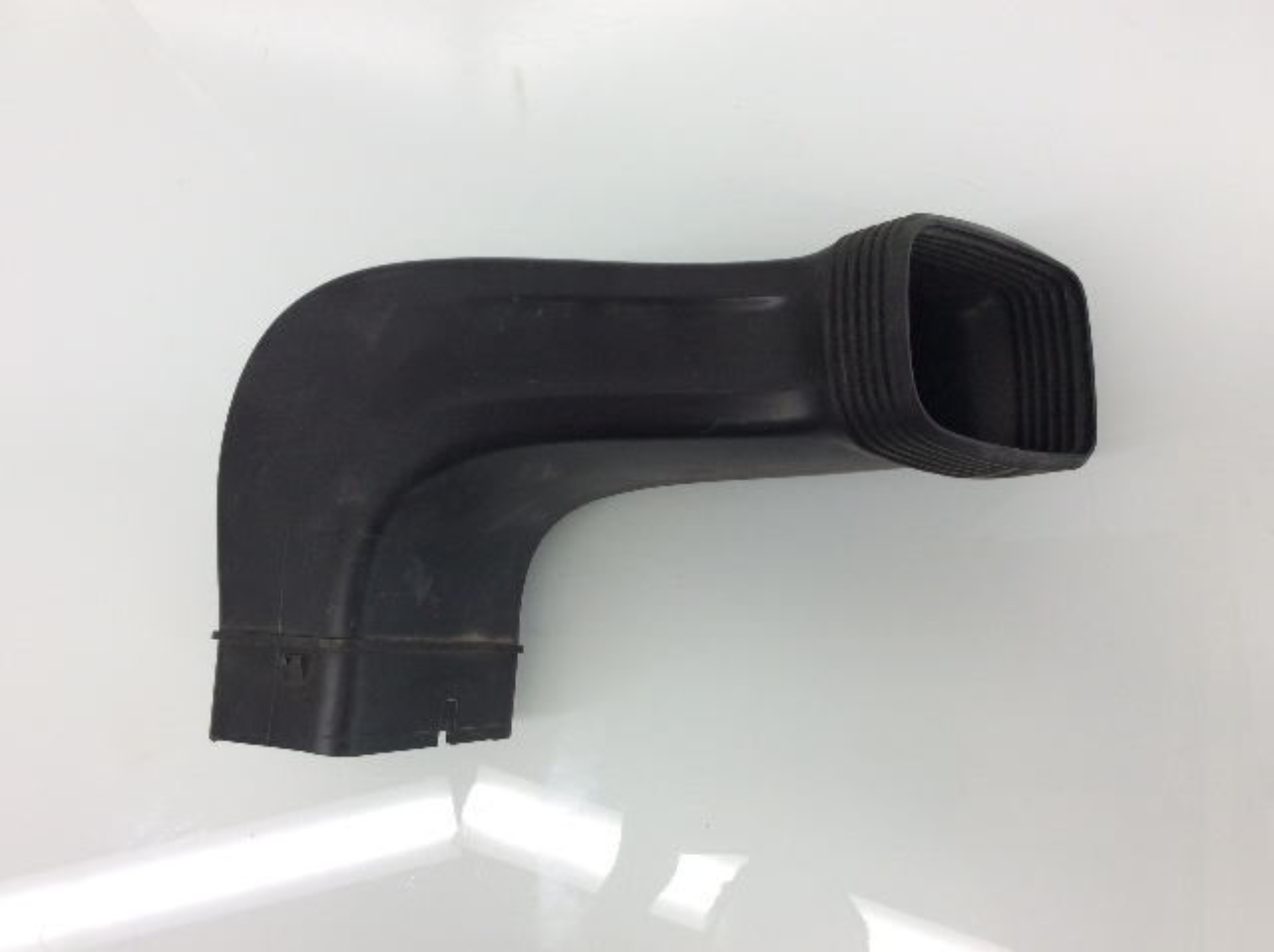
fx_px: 1176
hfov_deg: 56.9
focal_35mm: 32
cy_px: 476
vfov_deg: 44.1
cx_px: 637
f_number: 2.4
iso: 32
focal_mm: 3.3
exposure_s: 1/40
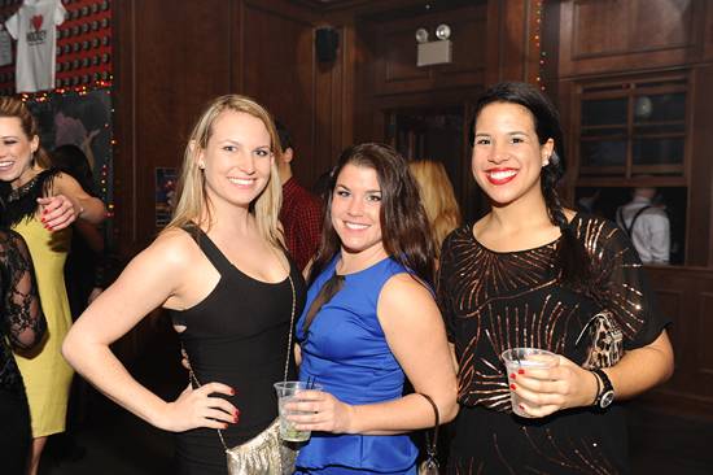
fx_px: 673
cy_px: 238
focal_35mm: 34
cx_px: 356
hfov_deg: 55.8
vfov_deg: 38.8
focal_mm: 34
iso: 800
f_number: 4.8
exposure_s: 1/250
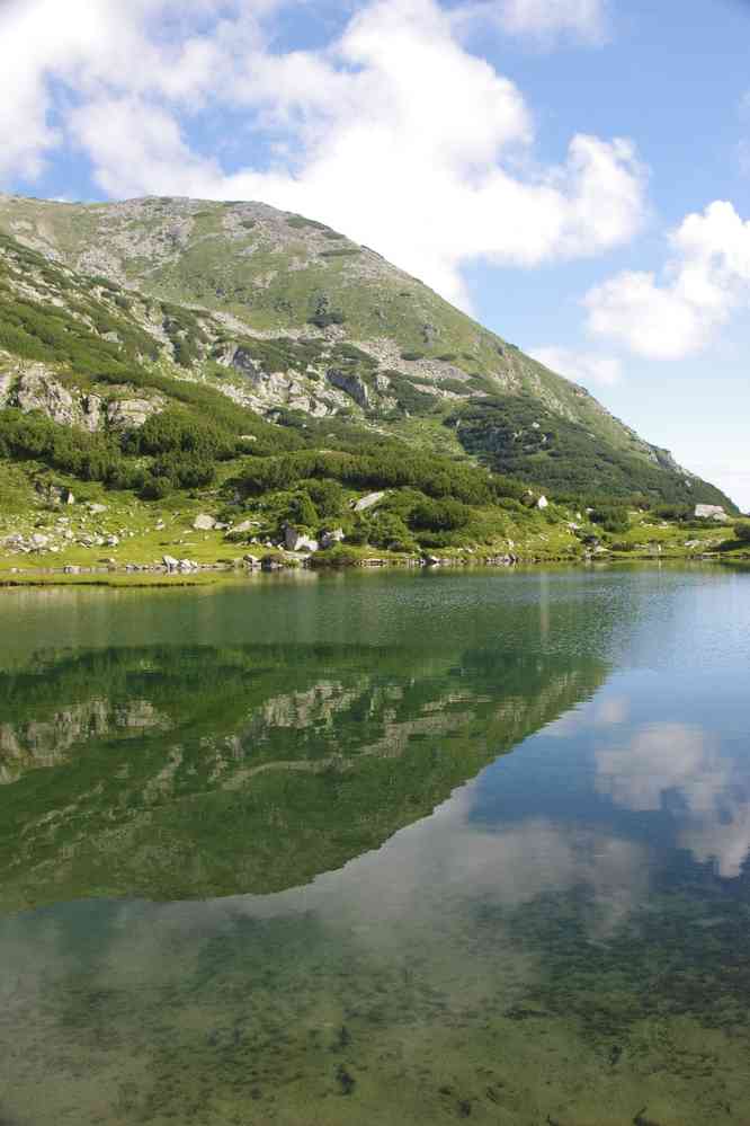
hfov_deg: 35.5
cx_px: 375
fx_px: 1172
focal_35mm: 38
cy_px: 563
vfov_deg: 51.3
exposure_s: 1/50
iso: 200
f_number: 10
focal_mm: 25
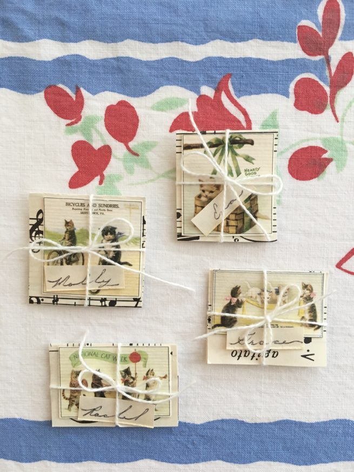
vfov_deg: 61.7
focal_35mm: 29
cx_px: 177
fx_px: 395
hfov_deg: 48.2
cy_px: 236
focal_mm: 4.15
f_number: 2.2
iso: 100
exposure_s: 1/30
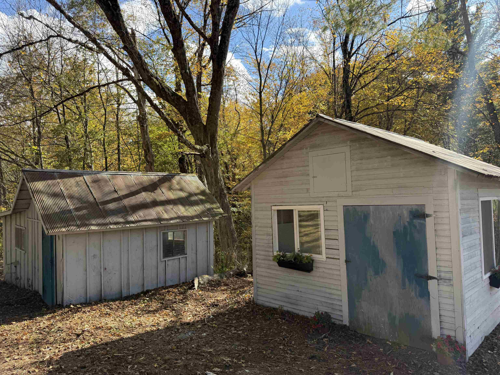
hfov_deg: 71.6
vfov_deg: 56.8
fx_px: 347
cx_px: 250
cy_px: 188
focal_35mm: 24
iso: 100
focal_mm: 6.76
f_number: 1.78
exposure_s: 1/1585
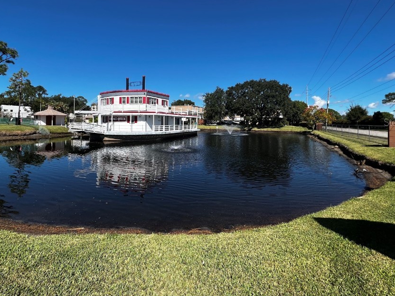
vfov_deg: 77.4
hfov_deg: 94.4
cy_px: 122
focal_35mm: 16
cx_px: 186
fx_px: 183
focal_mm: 1.57
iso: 32
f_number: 1.8
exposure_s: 1/1908
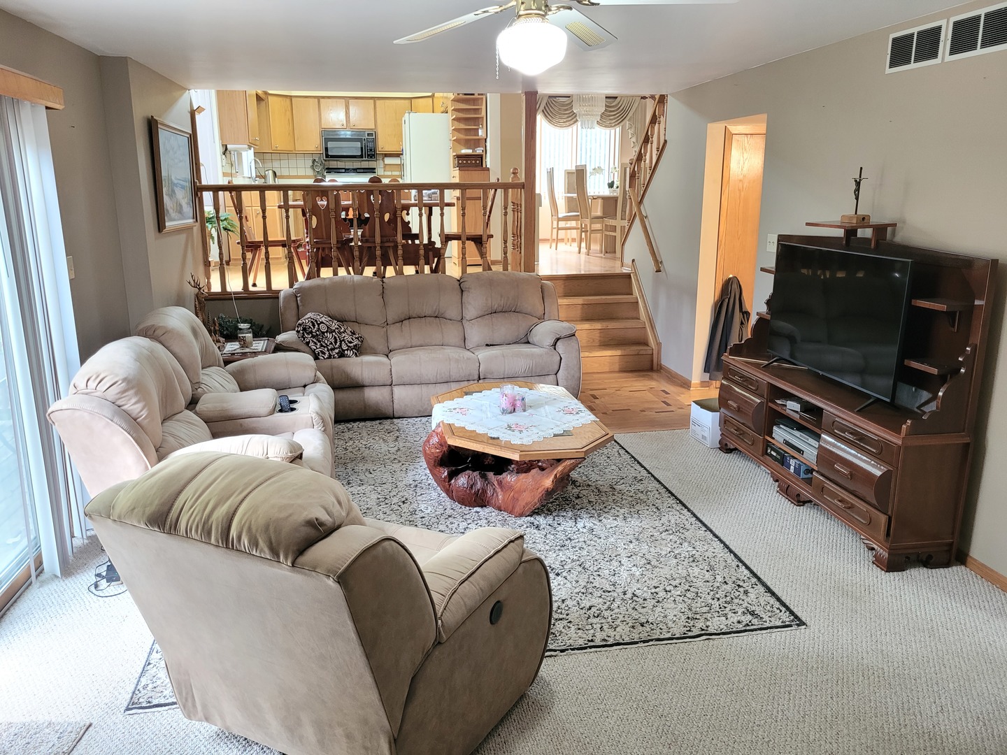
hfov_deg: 67.3
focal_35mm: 26
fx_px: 756
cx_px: 504
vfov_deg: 53.1
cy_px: 378
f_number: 1.8
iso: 400
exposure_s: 1/40
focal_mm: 5.4
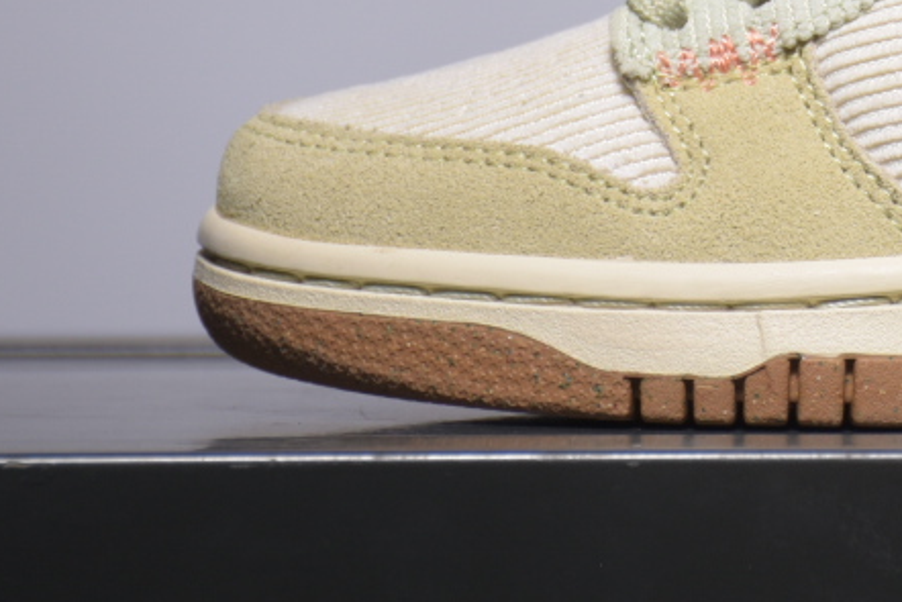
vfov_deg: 4.0
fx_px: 8546
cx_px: 1102
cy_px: -190
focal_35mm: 341
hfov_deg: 6.0
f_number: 5.6
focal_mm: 62
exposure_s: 1/200
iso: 100
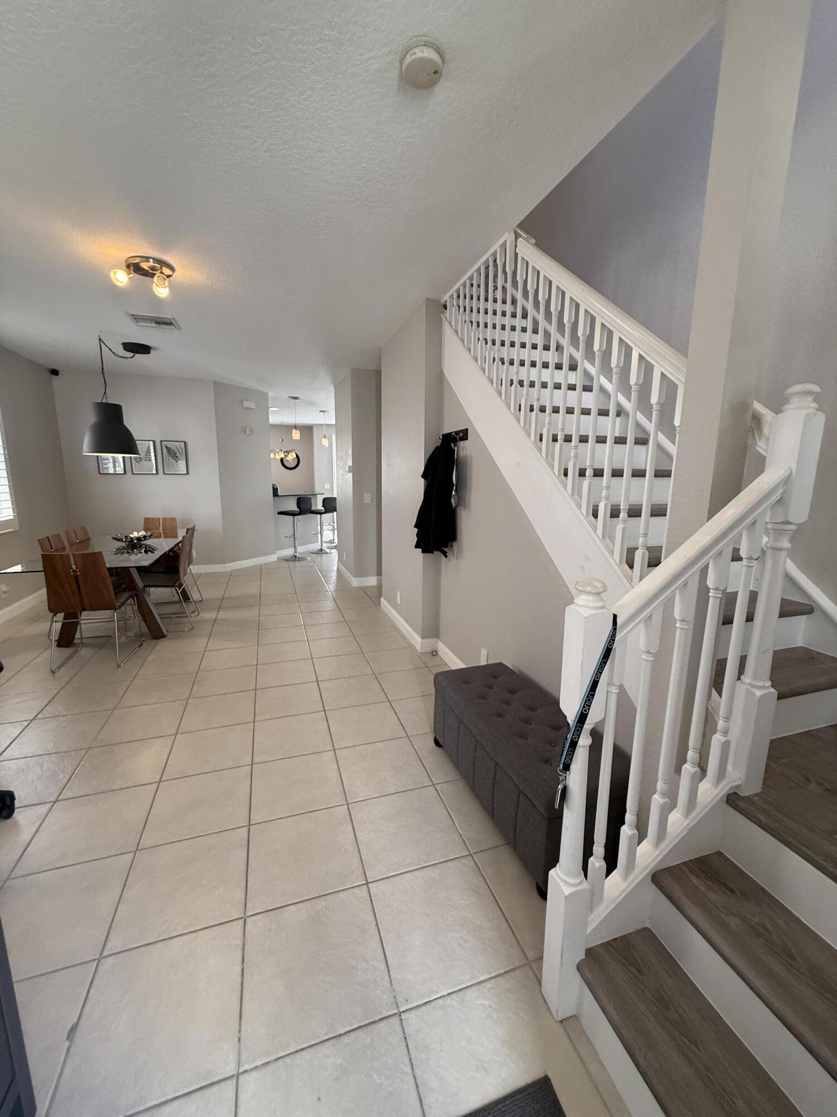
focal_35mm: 14
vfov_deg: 102.1
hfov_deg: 85.7
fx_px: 451
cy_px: 558
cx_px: 418
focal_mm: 2.22
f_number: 2.2
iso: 320
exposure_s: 1/120
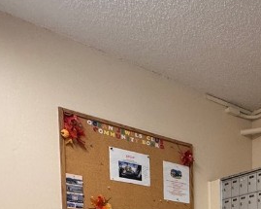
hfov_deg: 31.2
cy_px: 313
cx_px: 300
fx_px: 402
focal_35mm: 52
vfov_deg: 23.4
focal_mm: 2.22
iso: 200
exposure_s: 1/60
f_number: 2.2
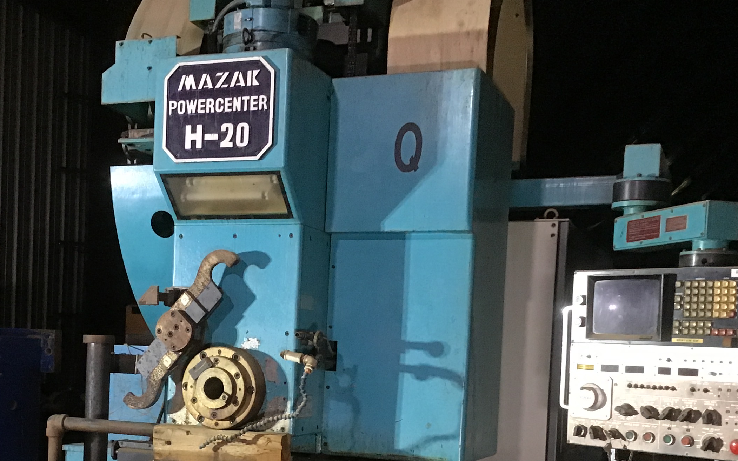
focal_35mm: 51
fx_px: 1026
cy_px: 401
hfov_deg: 39.4
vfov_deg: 24.7
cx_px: 291
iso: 200
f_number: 2.4
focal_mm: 3.3
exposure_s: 1/24
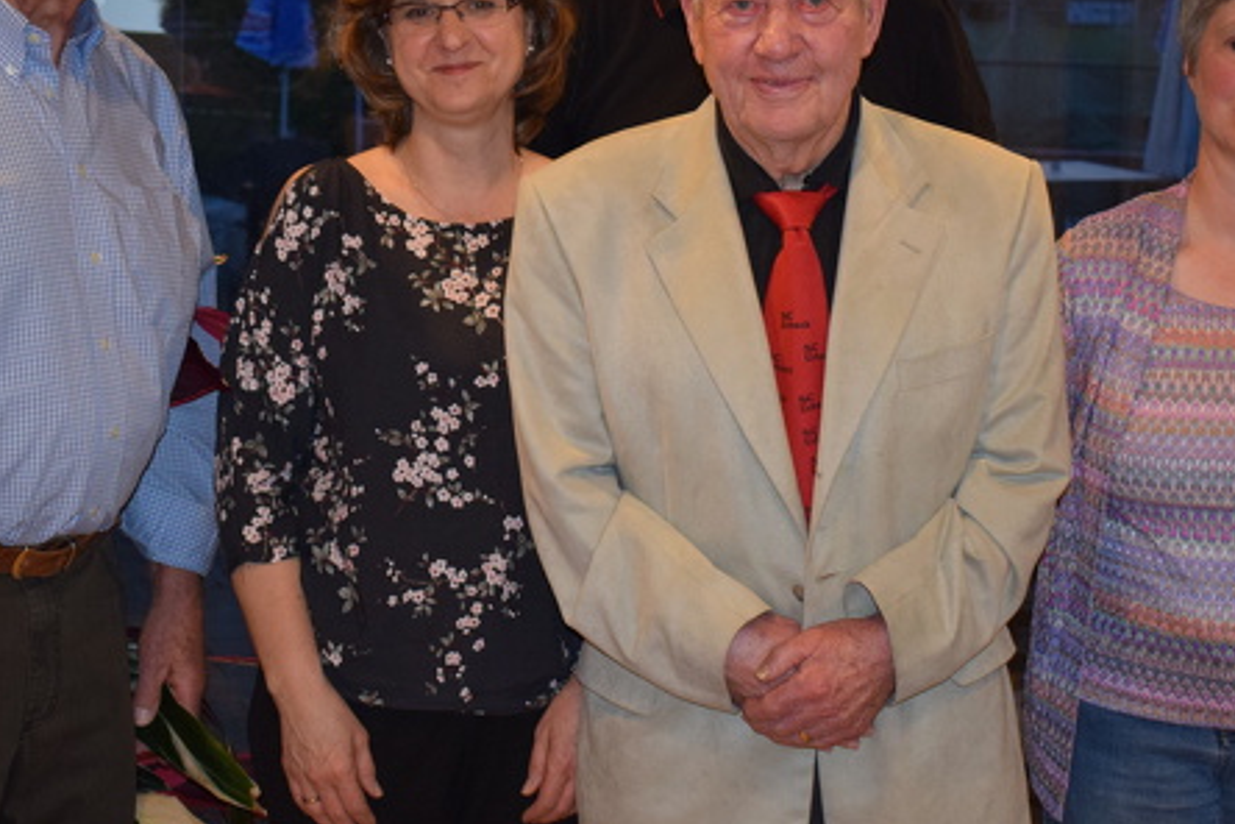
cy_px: 298
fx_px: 2573
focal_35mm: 75
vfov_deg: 18.1
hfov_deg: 27.0
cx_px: 631
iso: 1400
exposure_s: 1/60
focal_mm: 28
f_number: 4.2
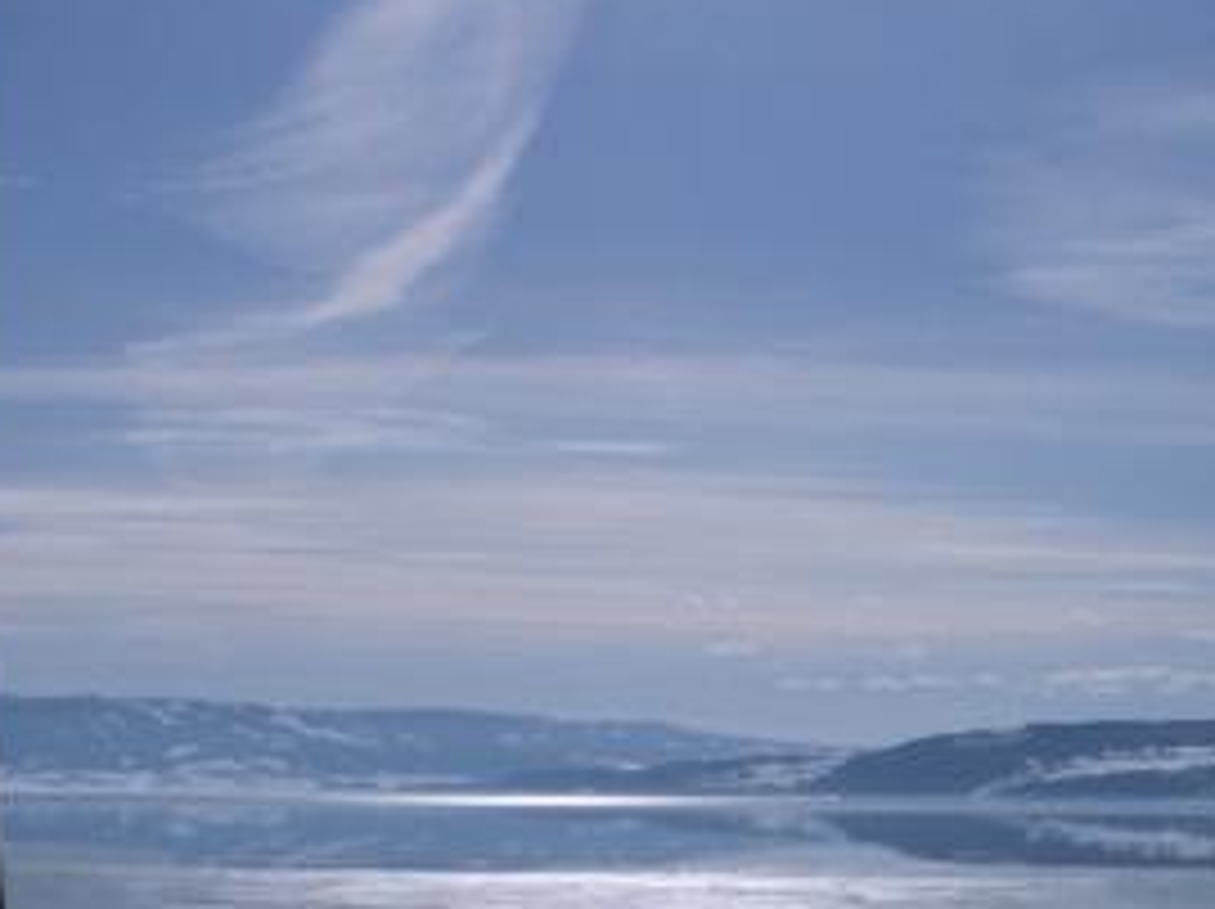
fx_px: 2911
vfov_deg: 17.7
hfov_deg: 23.6
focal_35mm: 83
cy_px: 662
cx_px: 594
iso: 50
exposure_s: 1/2000
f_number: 4.3
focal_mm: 5.8
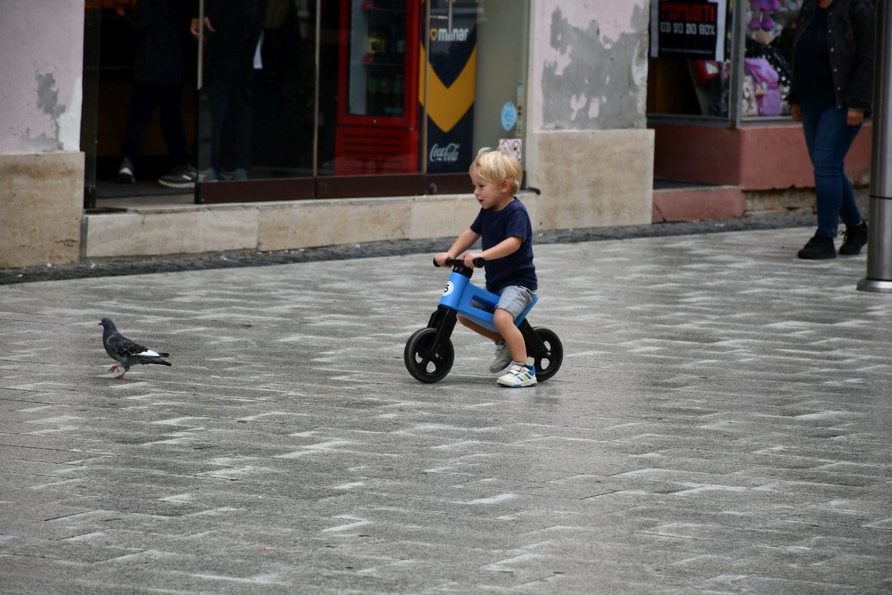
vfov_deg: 6.5
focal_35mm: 210
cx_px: 446
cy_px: 298
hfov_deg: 9.8
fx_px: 5203
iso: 360
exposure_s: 1/500
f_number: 5.6
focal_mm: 140
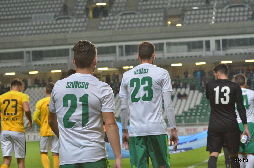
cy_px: 84
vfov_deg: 13.0
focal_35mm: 105
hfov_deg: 19.5
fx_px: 739
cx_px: 127
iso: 2000
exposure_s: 1/400
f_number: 5
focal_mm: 70
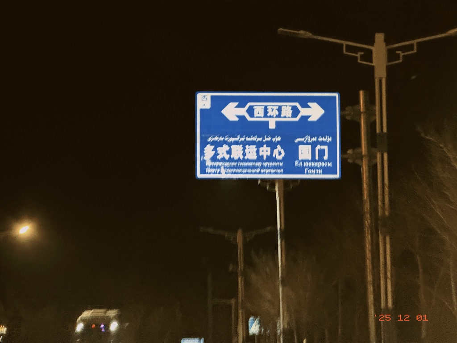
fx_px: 1584
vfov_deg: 12.3
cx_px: 228
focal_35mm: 120
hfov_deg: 16.4
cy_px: 172
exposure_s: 1/17
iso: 800
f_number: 2.8
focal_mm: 15.66
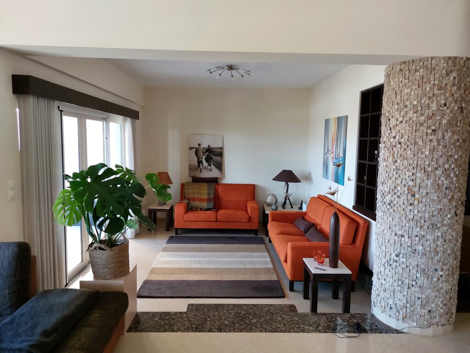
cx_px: 235
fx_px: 326
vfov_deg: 56.8
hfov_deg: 71.6
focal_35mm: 24
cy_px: 176
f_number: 1.8
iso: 250
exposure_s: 1/100
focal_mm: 5.23
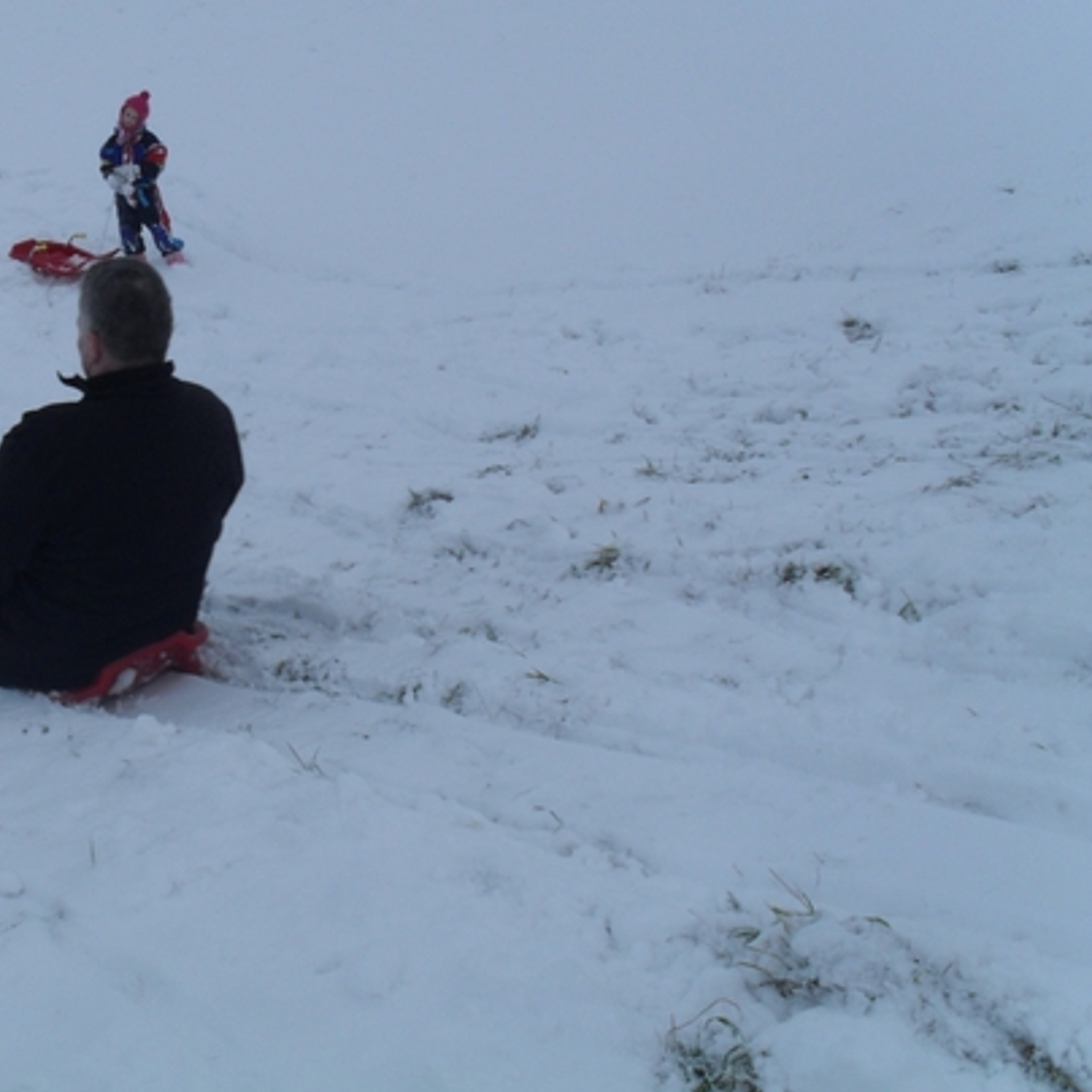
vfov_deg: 36.8
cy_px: 497
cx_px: 292
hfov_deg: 36.1
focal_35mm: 46
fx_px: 1642
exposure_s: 1/180
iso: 100
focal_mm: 6.3
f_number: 8.4
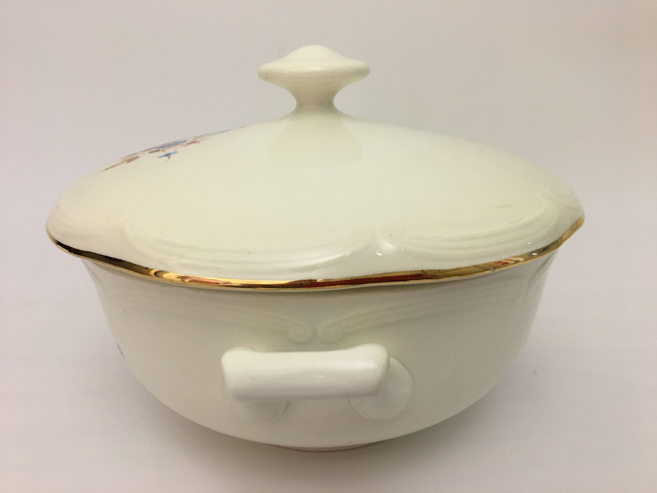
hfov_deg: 61.7
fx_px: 550
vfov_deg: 48.2
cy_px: 246
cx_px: 328
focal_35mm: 29
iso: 125
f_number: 2.2
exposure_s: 1/33
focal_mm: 4.15
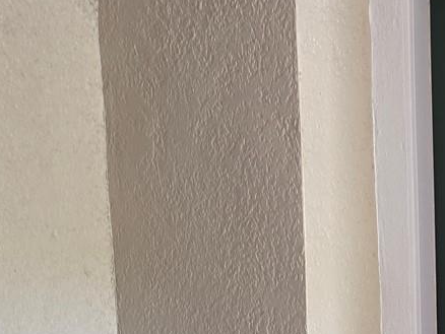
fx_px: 1080
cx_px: 541
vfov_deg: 17.4
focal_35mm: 84
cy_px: 290
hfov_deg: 21.5
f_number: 1.7
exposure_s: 1/24
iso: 400
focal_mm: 6.3
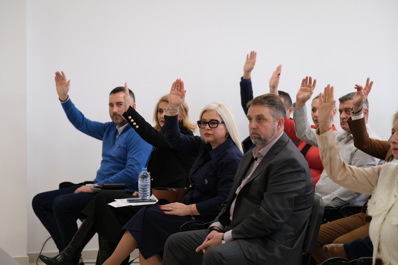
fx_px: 1238
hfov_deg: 18.3
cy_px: 132
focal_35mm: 112
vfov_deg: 12.2
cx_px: 199
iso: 320
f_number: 2.8
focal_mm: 74.4
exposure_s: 1/60
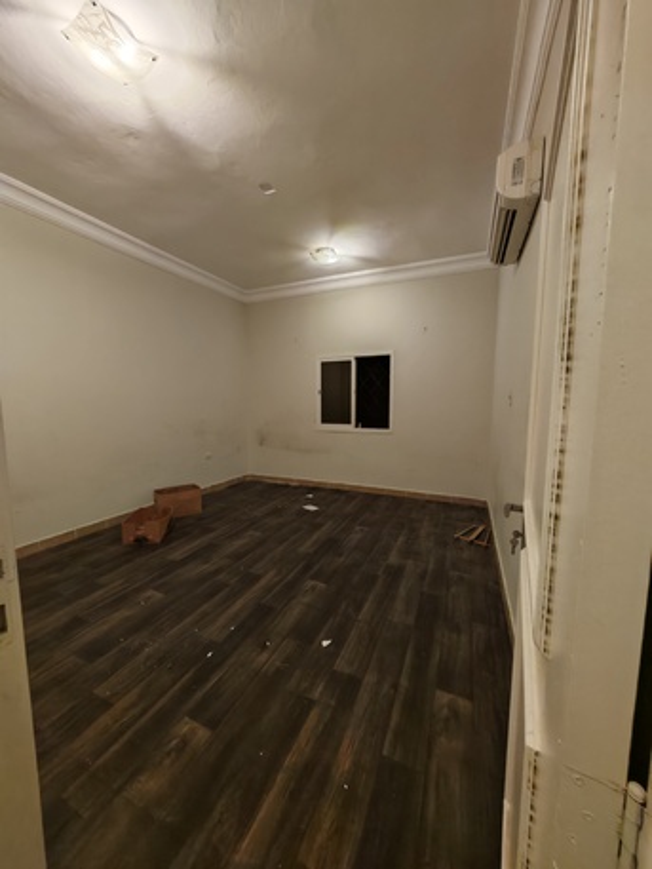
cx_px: 326
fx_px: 326
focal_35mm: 13
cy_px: 434
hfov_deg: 89.9
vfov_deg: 106.2
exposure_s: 1/33
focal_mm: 1.82
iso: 160
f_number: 2
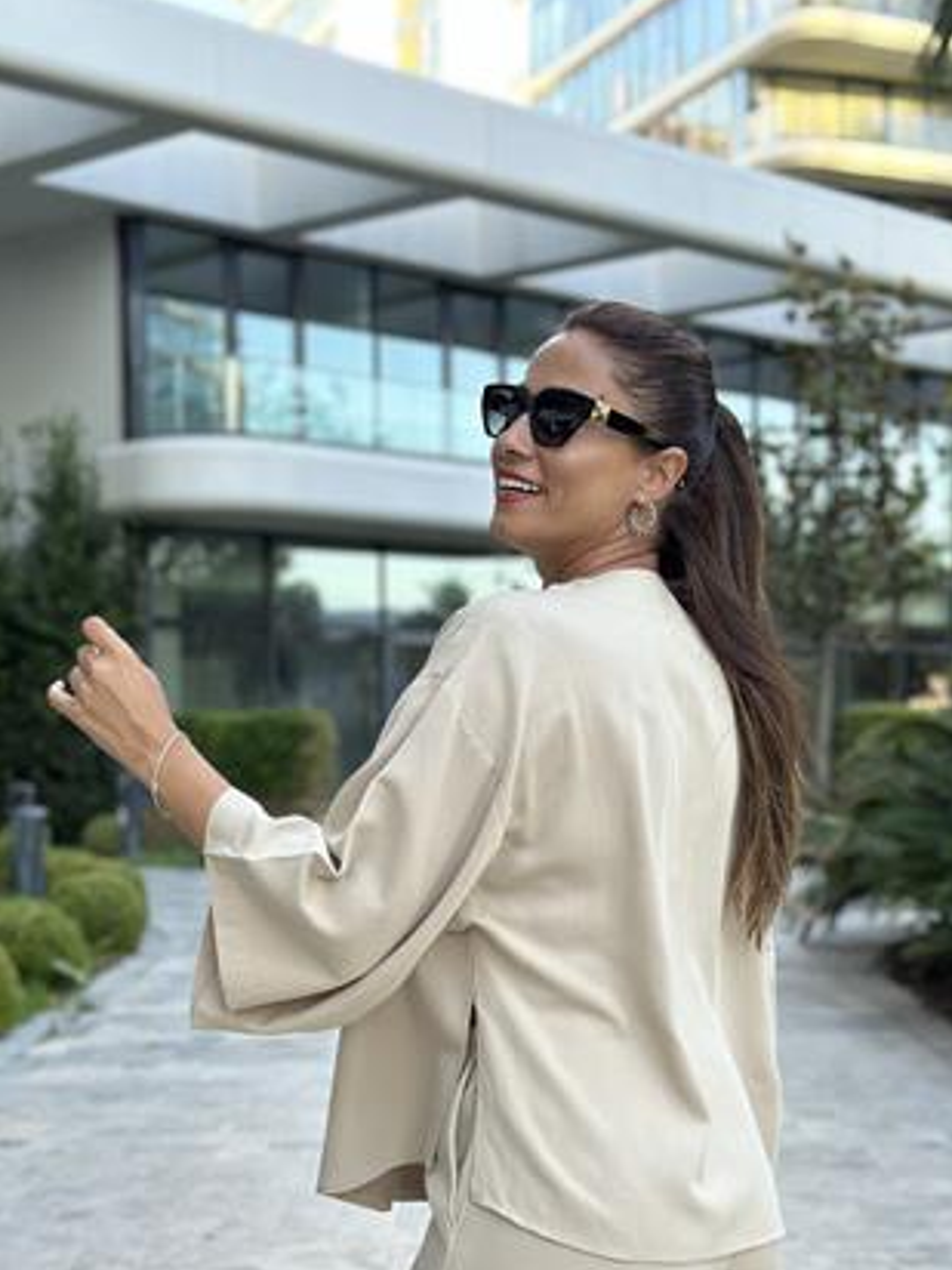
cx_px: 533
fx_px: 2163
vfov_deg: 32.6
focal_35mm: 59
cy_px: 749
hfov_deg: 24.8
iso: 80
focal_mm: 6.86
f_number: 1.78
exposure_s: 1/246
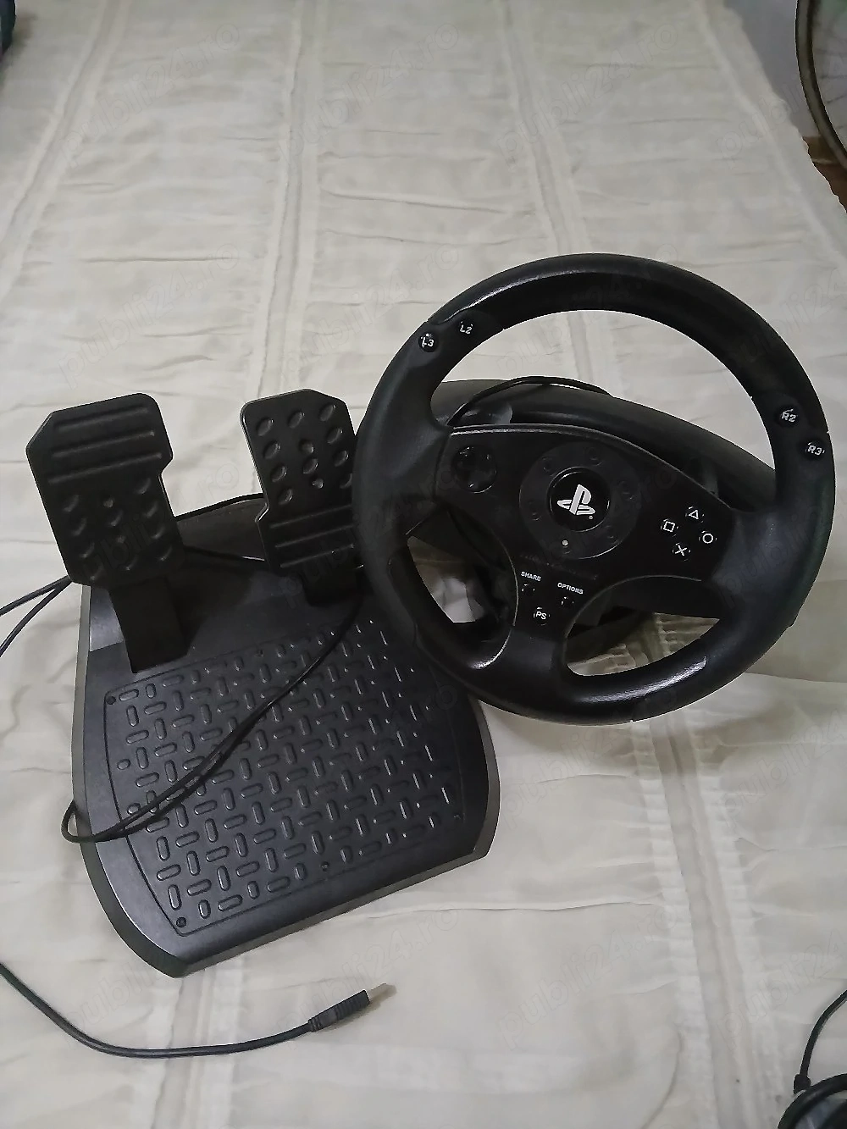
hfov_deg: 53.1
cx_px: 424
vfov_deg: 67.3
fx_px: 848
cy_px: 564
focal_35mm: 26
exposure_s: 1/16.7
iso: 1600
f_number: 1.8
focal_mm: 3.98
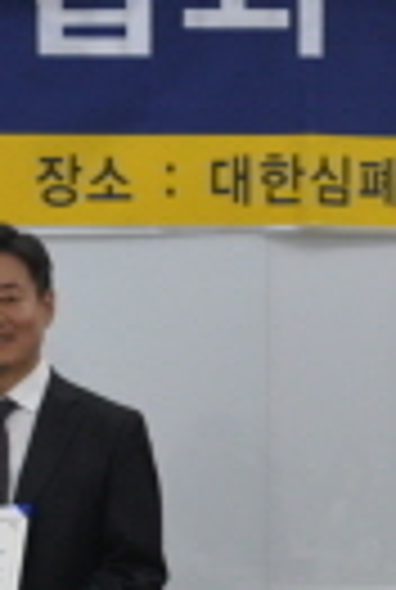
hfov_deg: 8.3
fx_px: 2724
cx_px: -18
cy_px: 439
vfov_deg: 12.3
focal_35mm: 166
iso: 400
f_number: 5
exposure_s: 1/25
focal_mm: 26
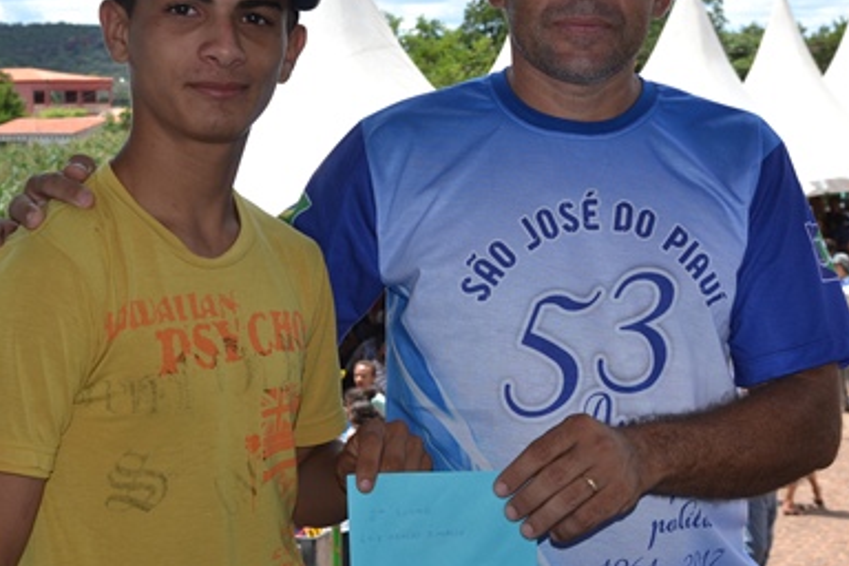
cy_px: 213
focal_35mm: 75
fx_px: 1769
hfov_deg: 27.0
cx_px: 422
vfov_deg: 18.2
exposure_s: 1/200
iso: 100
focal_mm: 30
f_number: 7.1
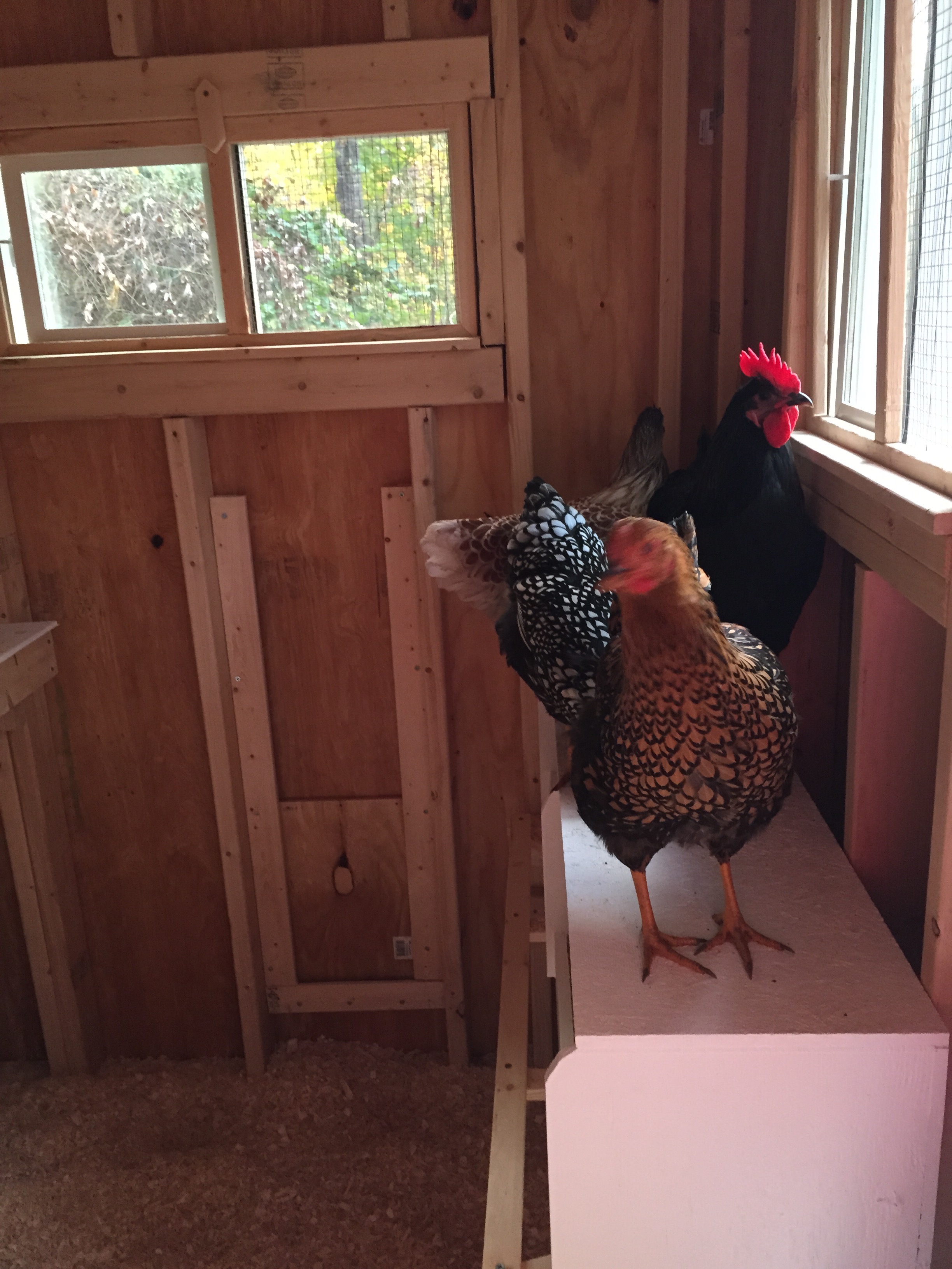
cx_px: 476
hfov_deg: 48.2
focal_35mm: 29
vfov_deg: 61.7
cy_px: 634
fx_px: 1063
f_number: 2.2
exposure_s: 1/17
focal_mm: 4.15
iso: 250
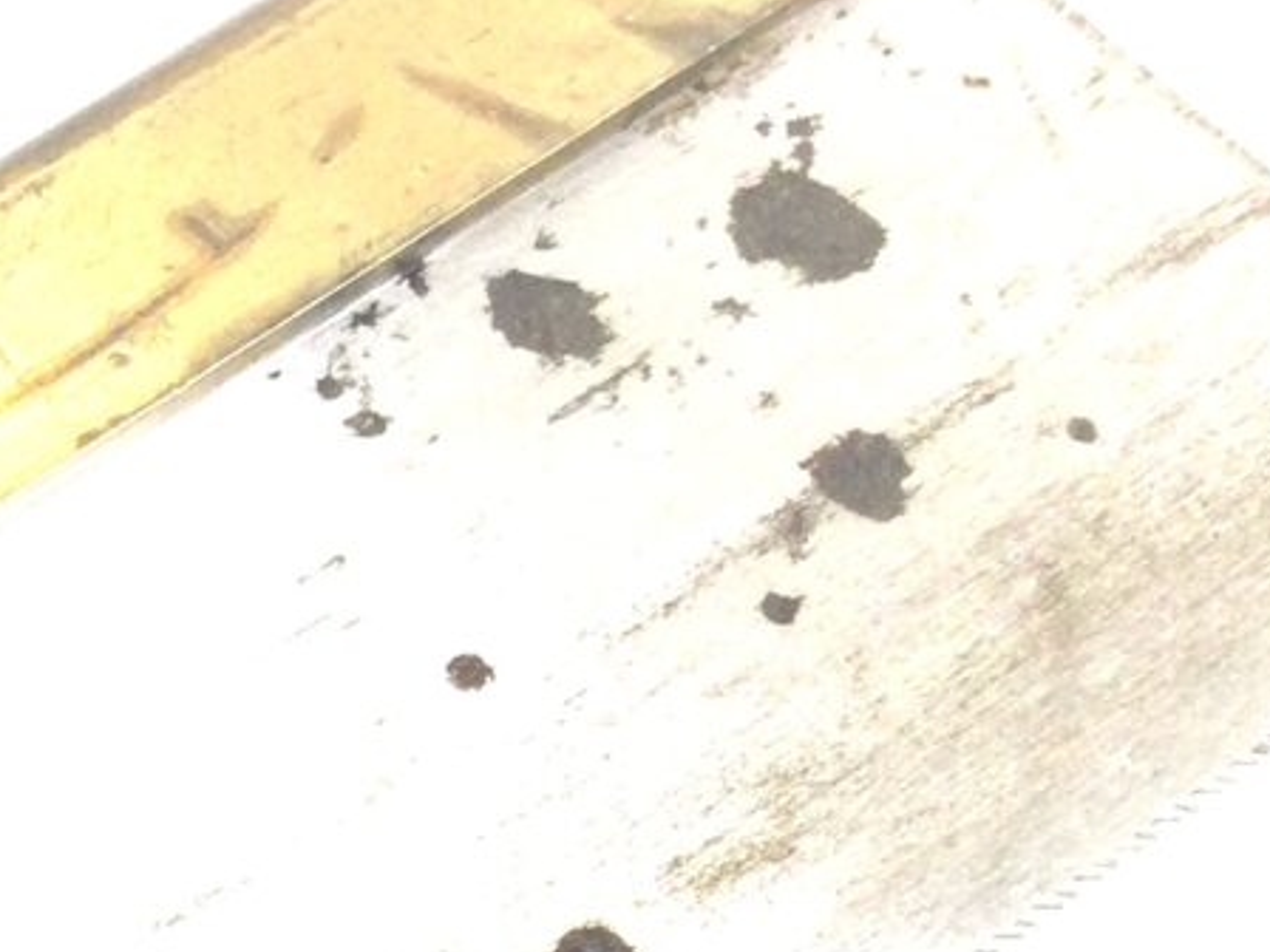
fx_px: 4880
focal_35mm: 133
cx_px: -1227
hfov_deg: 13.0
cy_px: 1606
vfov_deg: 10.6
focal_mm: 3.3
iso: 25
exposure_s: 1/50
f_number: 2.4
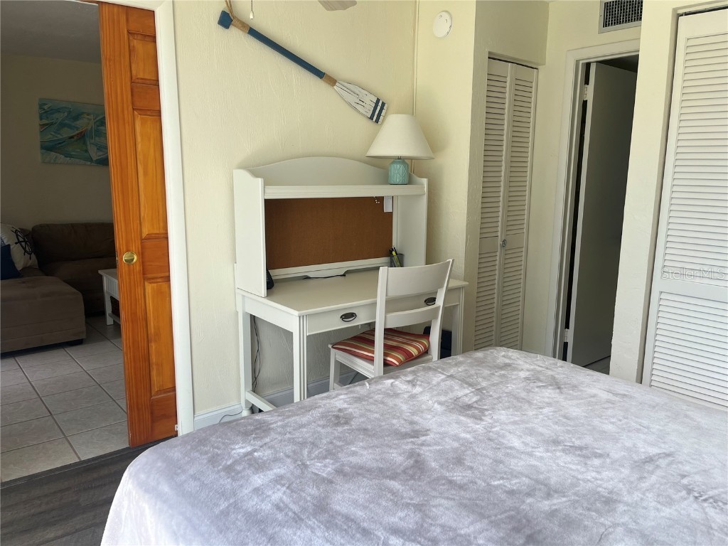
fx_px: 547
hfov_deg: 67.3
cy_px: 273
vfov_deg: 53.1
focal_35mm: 26
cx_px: 364
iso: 40
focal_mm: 5.1
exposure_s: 1/158
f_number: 1.6
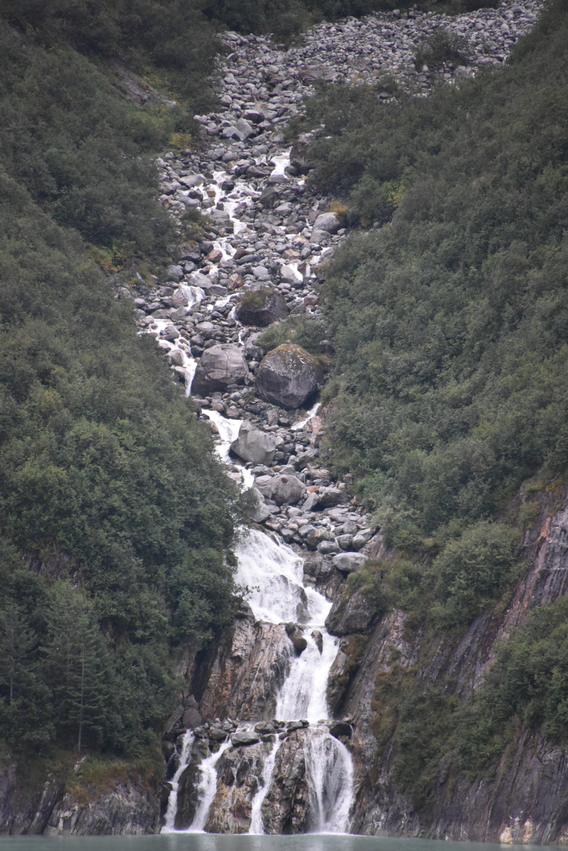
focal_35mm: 300
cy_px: 426
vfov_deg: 6.9
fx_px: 7096
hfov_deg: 4.6
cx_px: 284
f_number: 5.6
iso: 3200
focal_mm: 300
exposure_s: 1/640
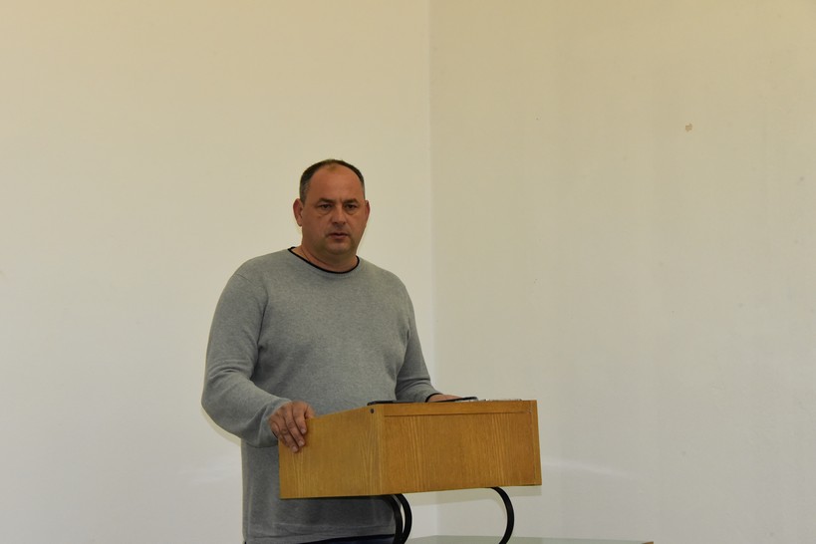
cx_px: 408
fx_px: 2221
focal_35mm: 98
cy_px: 272
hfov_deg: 20.8
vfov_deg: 14.0
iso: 5000
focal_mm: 98
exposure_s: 1/200
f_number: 9
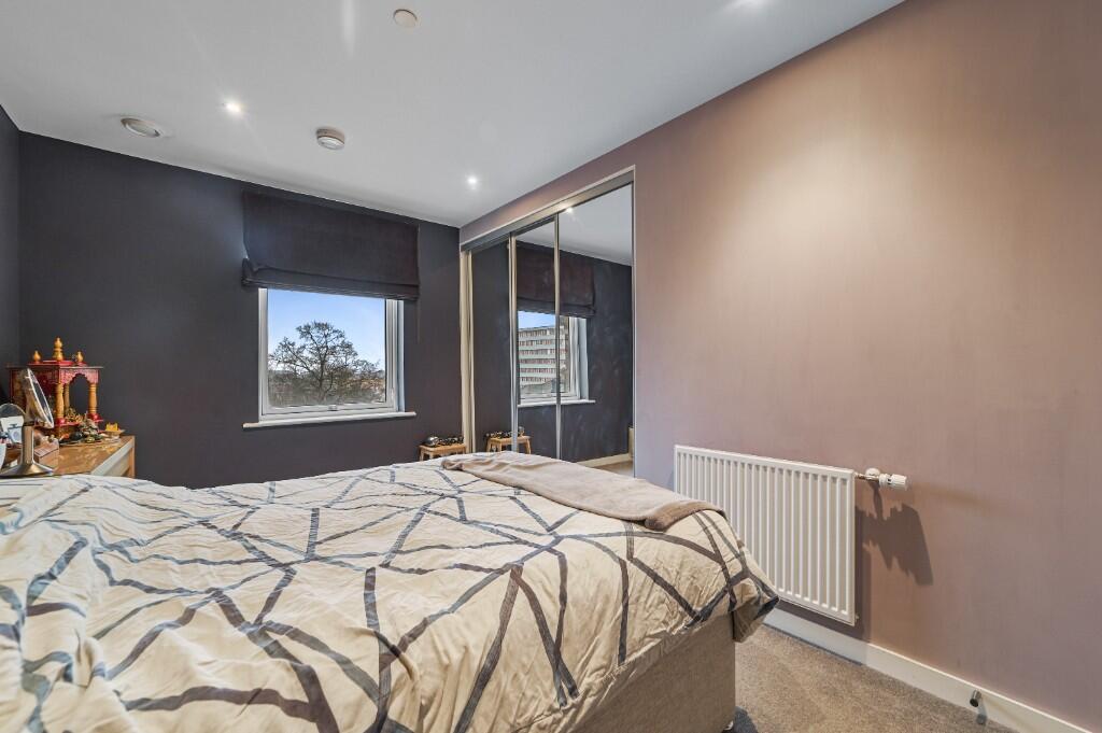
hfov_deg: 104.3
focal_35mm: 14
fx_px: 428
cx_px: 551
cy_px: 366
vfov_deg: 81.1
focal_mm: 14
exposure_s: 1
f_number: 8
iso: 400
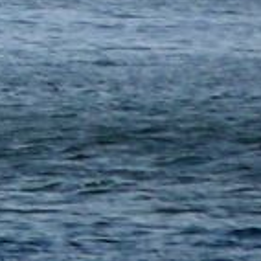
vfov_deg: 0.8
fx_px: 19074
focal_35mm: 2236
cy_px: -270
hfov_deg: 0.8
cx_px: -658
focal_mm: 49.2
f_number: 4.9
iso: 80
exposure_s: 1/320
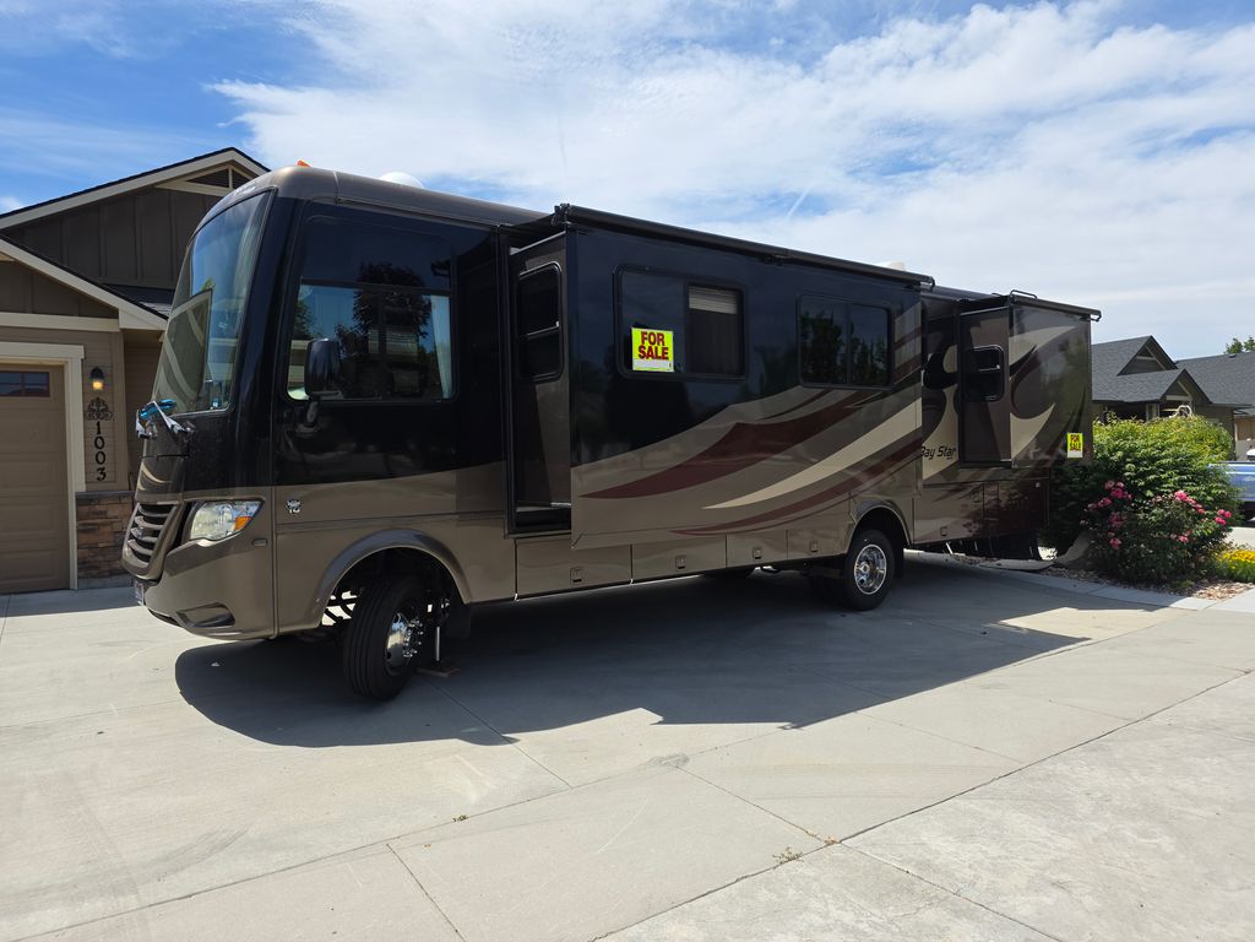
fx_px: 834
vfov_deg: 58.9
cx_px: 628
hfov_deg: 73.9
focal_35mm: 23
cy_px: 471
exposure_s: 1/790
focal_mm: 6.3
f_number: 1.7
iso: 12
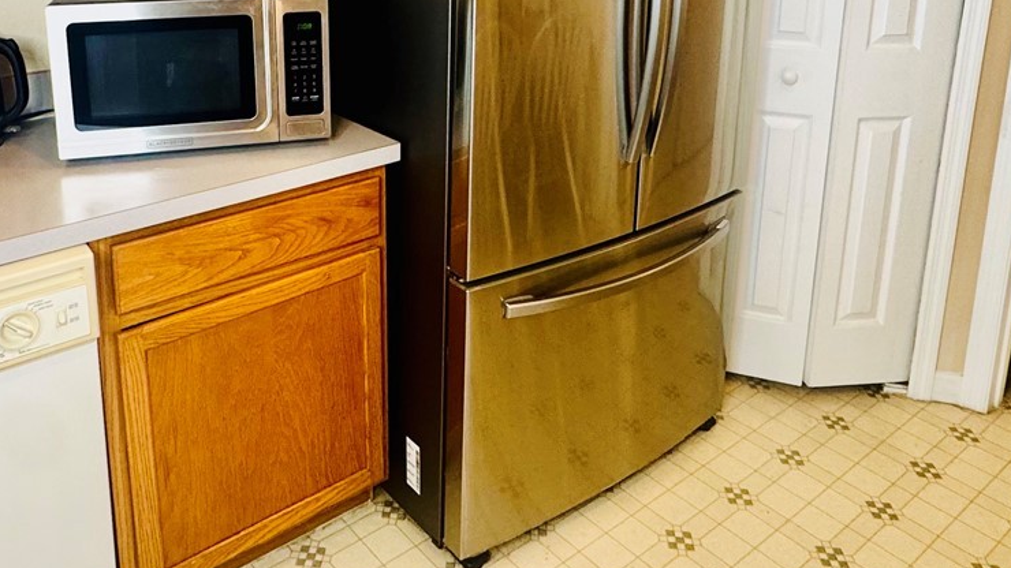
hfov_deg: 59.1
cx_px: 413
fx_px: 885
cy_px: 49
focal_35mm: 33
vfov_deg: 33.6
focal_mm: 2.22
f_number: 2.2
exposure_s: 1/60
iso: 200
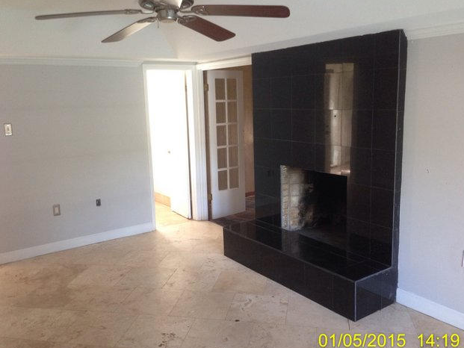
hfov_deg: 53.9
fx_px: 456
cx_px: 227
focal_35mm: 34
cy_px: 173
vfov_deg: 41.8
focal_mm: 4.12
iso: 125
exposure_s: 1/20
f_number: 2.4
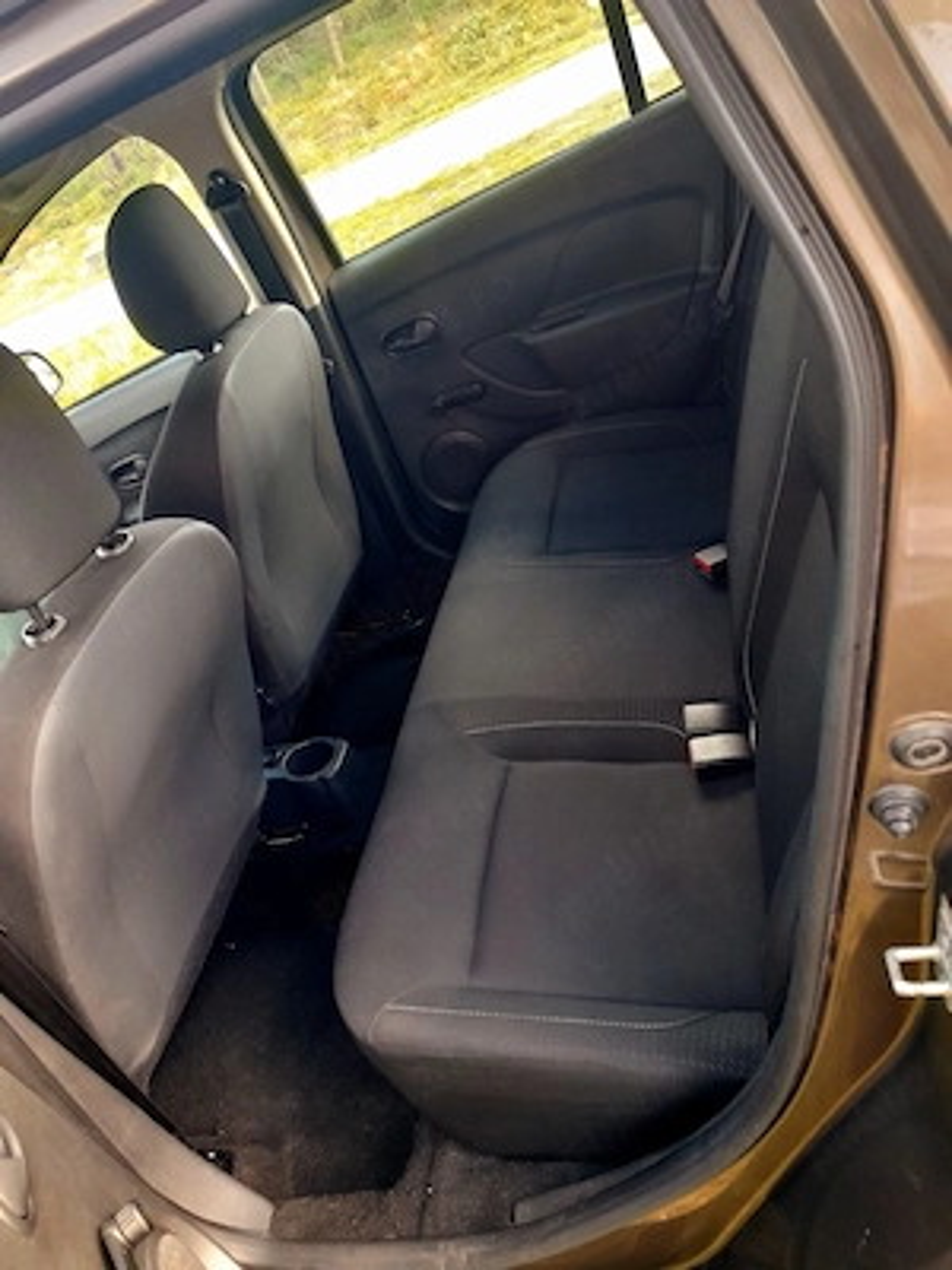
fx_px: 990
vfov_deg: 65.3
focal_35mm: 27
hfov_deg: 51.4
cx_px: 476
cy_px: 635
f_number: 1.8
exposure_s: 1/50
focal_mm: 4
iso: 160
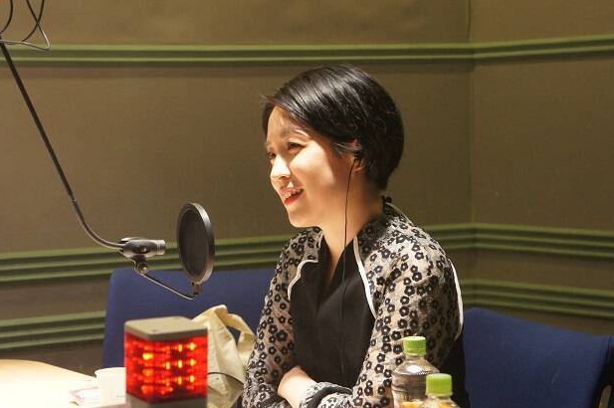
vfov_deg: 14.6
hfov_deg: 21.8
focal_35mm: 94
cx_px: 289
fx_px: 1594
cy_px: 230
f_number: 5.6
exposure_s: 1/30
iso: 1600
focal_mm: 55
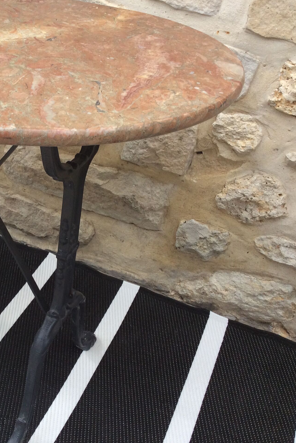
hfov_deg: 28.7
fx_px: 555
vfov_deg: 43.6
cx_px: 32
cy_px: 219
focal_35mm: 45
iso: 40
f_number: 2.4
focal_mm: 3.3
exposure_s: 1/100
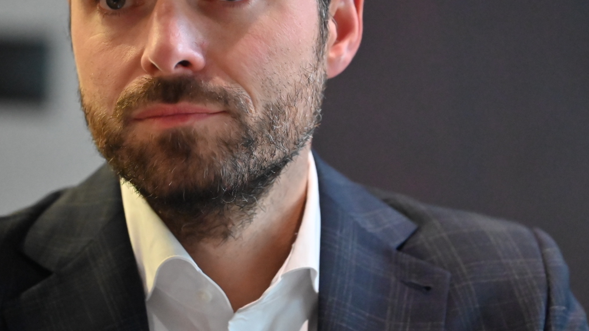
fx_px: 4732
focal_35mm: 303
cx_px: 228
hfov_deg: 7.1
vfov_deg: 4.0
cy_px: 30
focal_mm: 180
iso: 6400
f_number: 2.8
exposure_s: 1/400
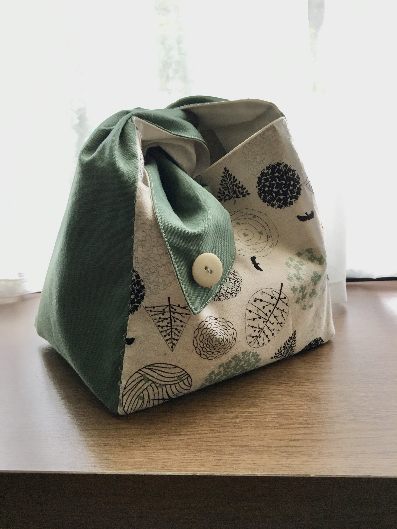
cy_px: 264
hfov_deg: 48.2
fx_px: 443
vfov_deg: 61.7
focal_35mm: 29
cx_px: 198
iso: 100
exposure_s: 1/30
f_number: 2.2
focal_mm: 4.15
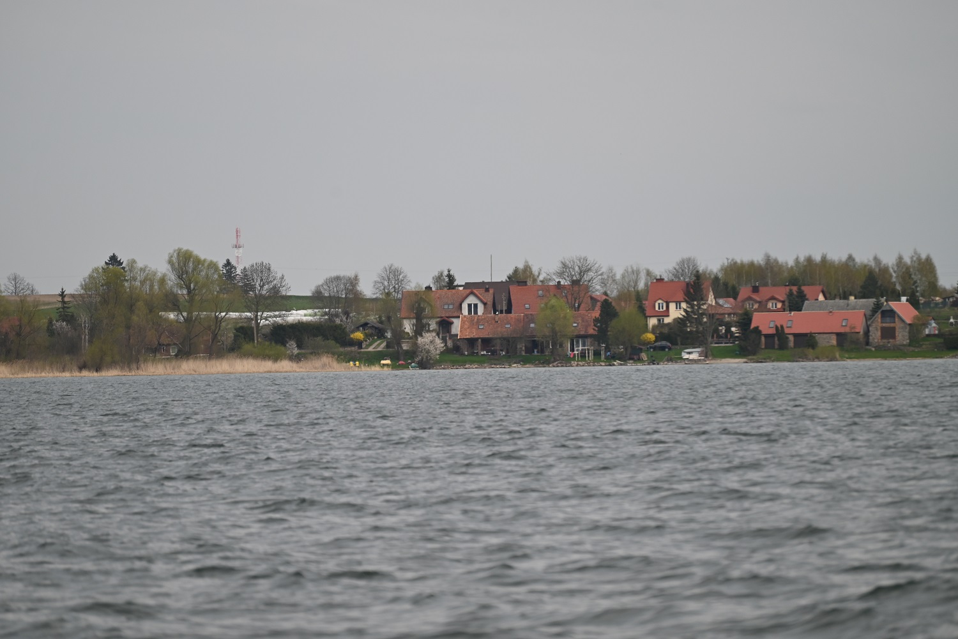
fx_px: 6654
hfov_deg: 8.2
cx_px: 479
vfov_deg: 5.5
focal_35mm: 250
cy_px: 320
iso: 280
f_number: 5.6
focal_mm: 250
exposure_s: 1/1000
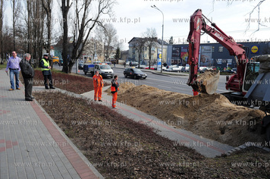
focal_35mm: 27
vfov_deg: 47.8
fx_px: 202
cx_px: 147
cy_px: 92
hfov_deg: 67.3
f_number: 9
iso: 400
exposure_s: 1/320
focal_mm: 24
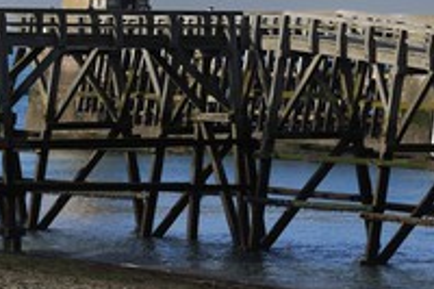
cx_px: 371
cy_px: 41
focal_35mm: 357
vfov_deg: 3.8
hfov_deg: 5.8
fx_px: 4300
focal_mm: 170
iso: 200
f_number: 10
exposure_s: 1/200
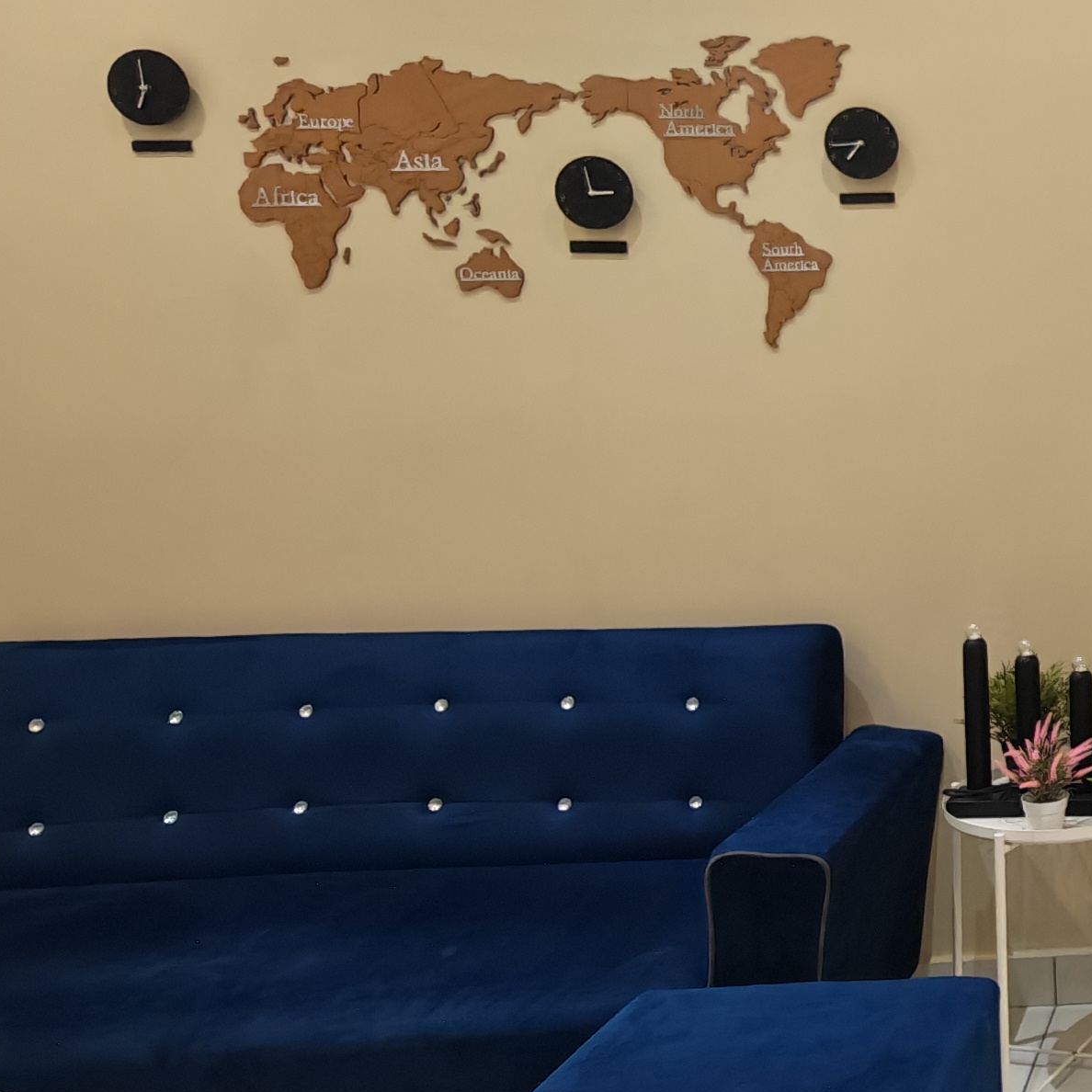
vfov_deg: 42.6
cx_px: 1448
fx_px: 1392
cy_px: 441
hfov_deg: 31.8
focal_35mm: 39
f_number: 2
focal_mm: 1.82
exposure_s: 1/33
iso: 250
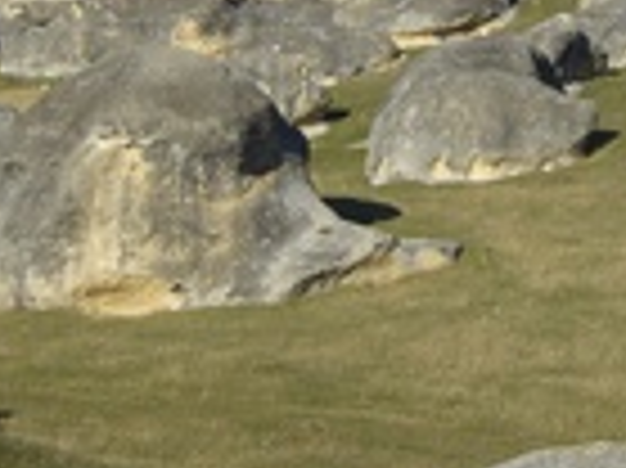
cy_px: -63
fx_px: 2006
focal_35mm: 111
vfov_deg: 13.0
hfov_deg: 17.5
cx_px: 558
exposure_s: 1/400
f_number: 5.6
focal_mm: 5.8
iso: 80
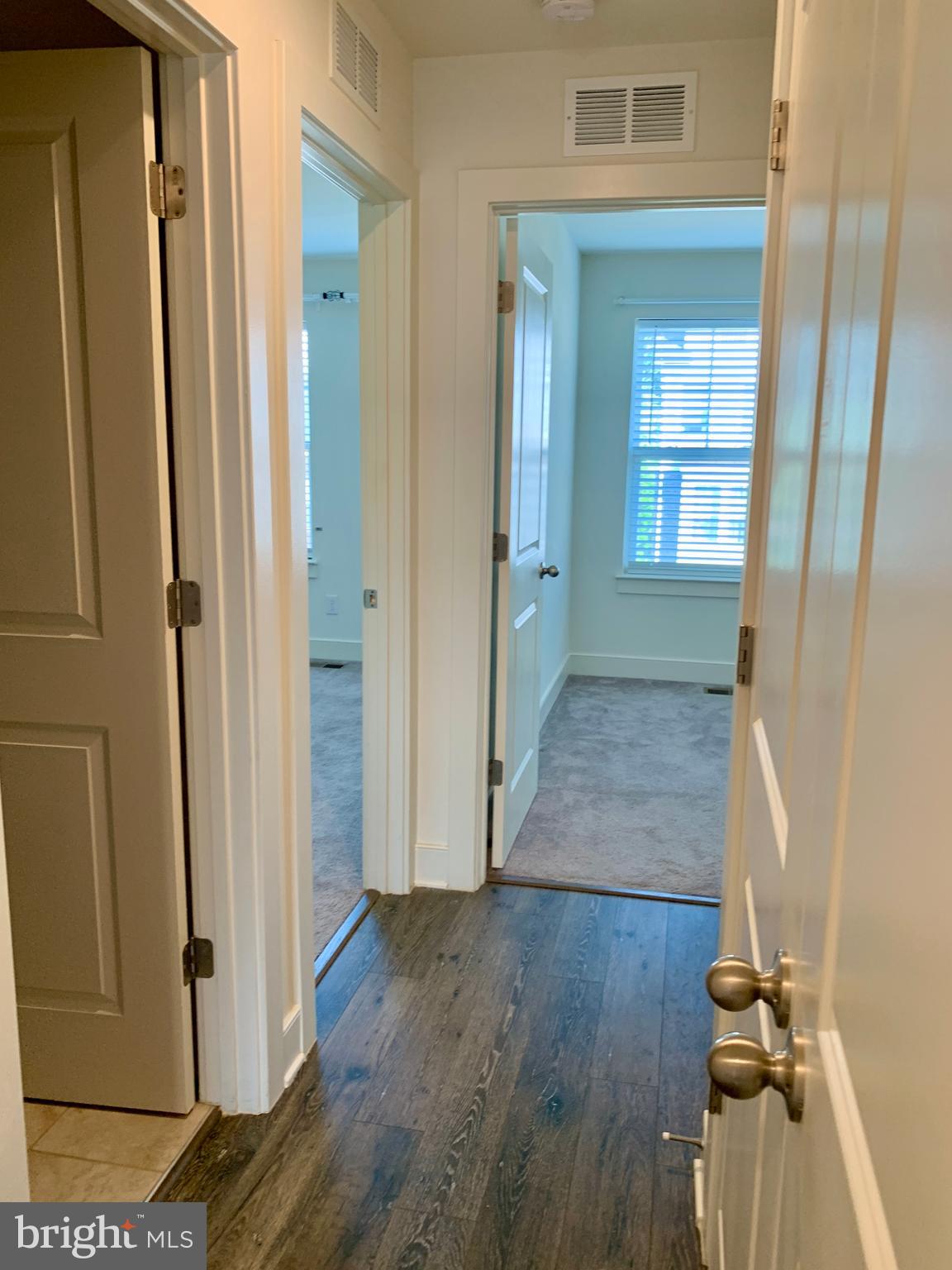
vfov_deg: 67.3
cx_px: 476
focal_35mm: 26
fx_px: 953
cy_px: 635
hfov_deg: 53.1
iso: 64
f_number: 1.8
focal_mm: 4.25
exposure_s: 1/60
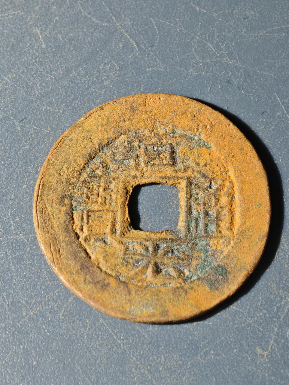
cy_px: 192
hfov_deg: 13.5
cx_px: 144
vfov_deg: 17.9
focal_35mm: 110
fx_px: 1224
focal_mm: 9
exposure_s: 1/100
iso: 250
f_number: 2
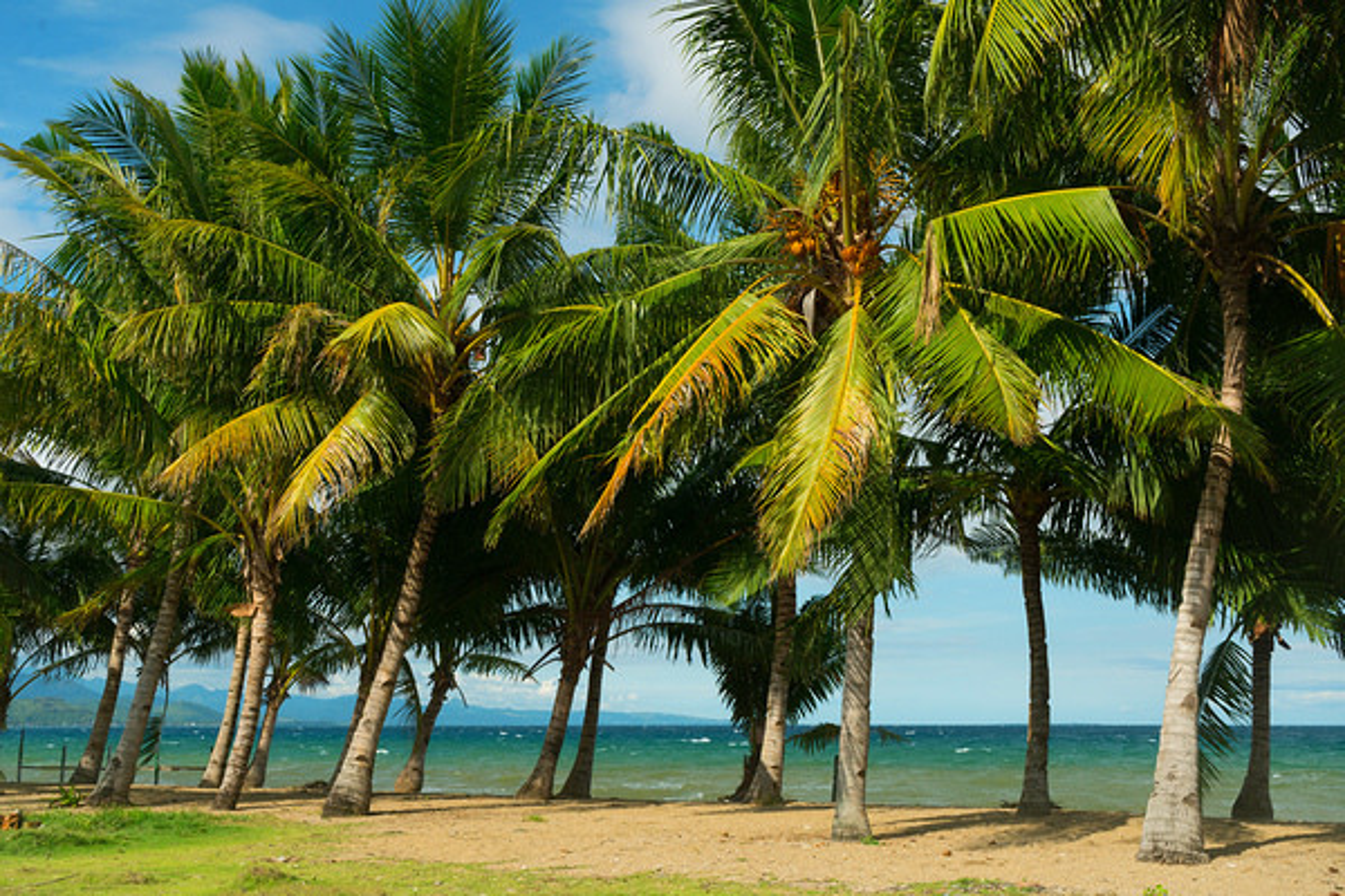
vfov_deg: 33.4
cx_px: 672
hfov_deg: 48.5
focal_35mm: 40
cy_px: 448
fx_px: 1494
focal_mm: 40
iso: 400
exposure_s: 1/400
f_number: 9
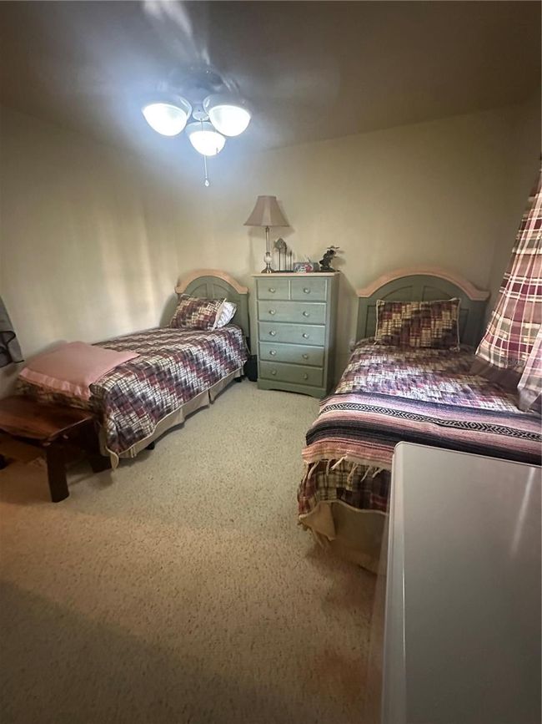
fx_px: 292
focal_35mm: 14
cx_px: 271
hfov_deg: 85.7
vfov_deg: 102.1
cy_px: 362
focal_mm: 2.22
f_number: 2.2
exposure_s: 1/40
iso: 1250
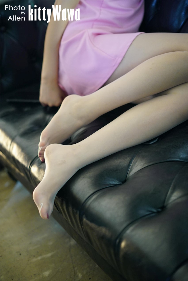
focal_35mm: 50
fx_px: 391
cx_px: 94
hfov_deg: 27.0
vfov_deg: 39.6
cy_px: 140
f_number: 2
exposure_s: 1/60
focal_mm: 50
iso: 2500
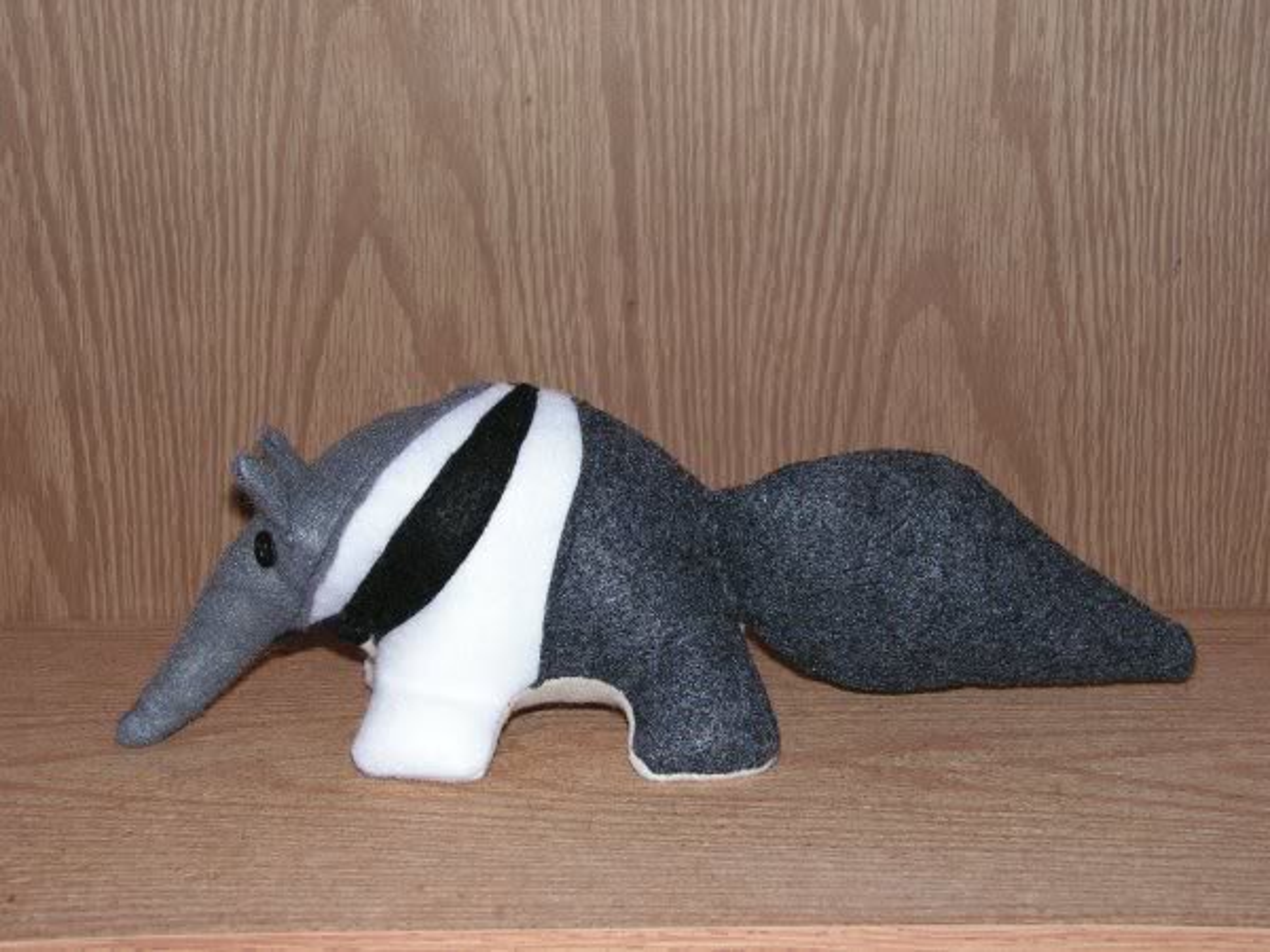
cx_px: 635
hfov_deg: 34.9
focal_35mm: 55
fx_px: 2018
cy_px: 476
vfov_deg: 26.6
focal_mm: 9.2
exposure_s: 1/60
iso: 200
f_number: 3.2
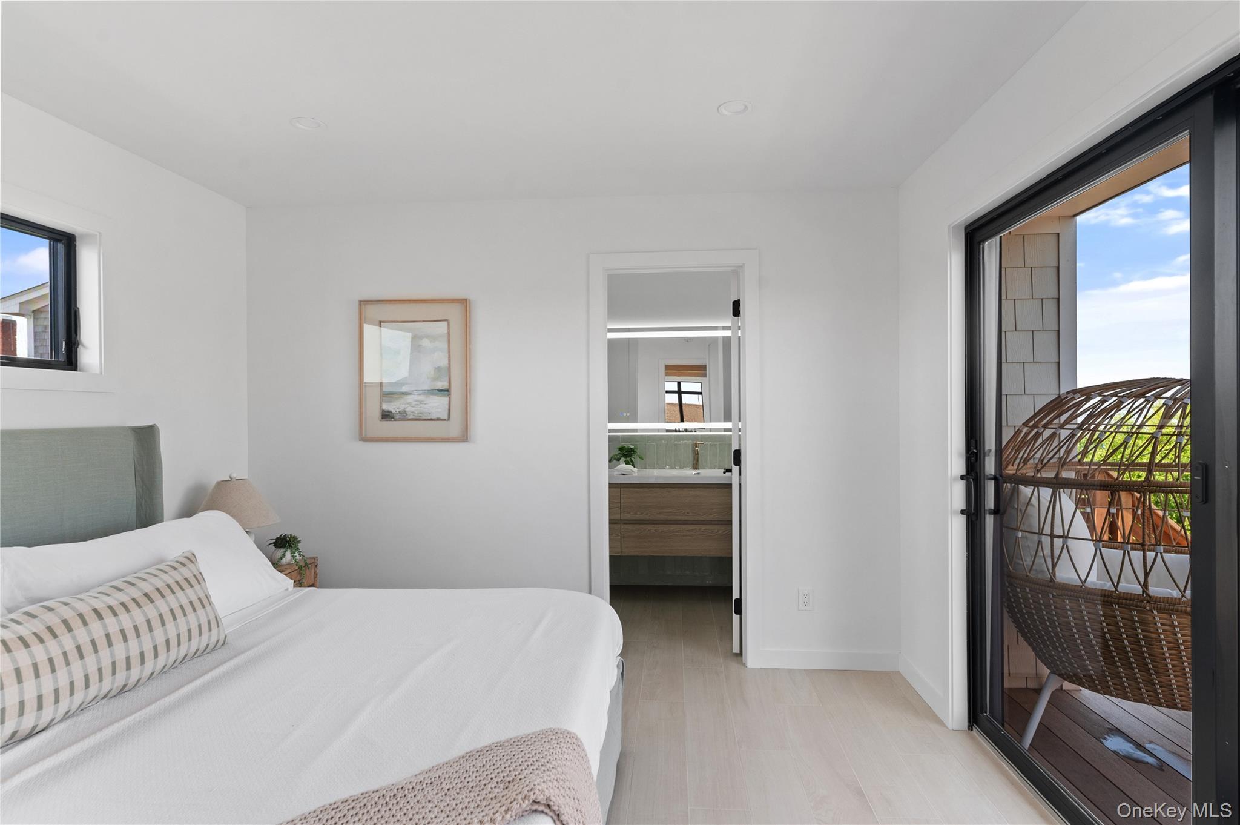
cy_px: 412
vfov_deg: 64.5
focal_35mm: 19
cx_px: 620
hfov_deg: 87.0
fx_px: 654
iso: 320
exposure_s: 1/30
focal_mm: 19
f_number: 7.1
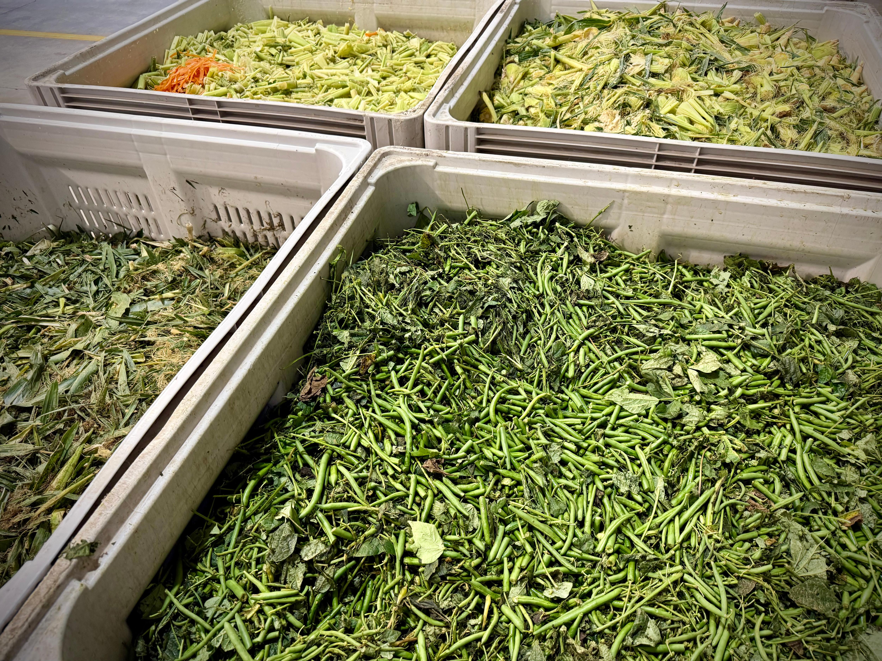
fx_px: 612
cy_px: 330
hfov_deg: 71.6
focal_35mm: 24
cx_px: 441
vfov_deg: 56.8
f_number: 1.78
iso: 200
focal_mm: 6.76
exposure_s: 1/50
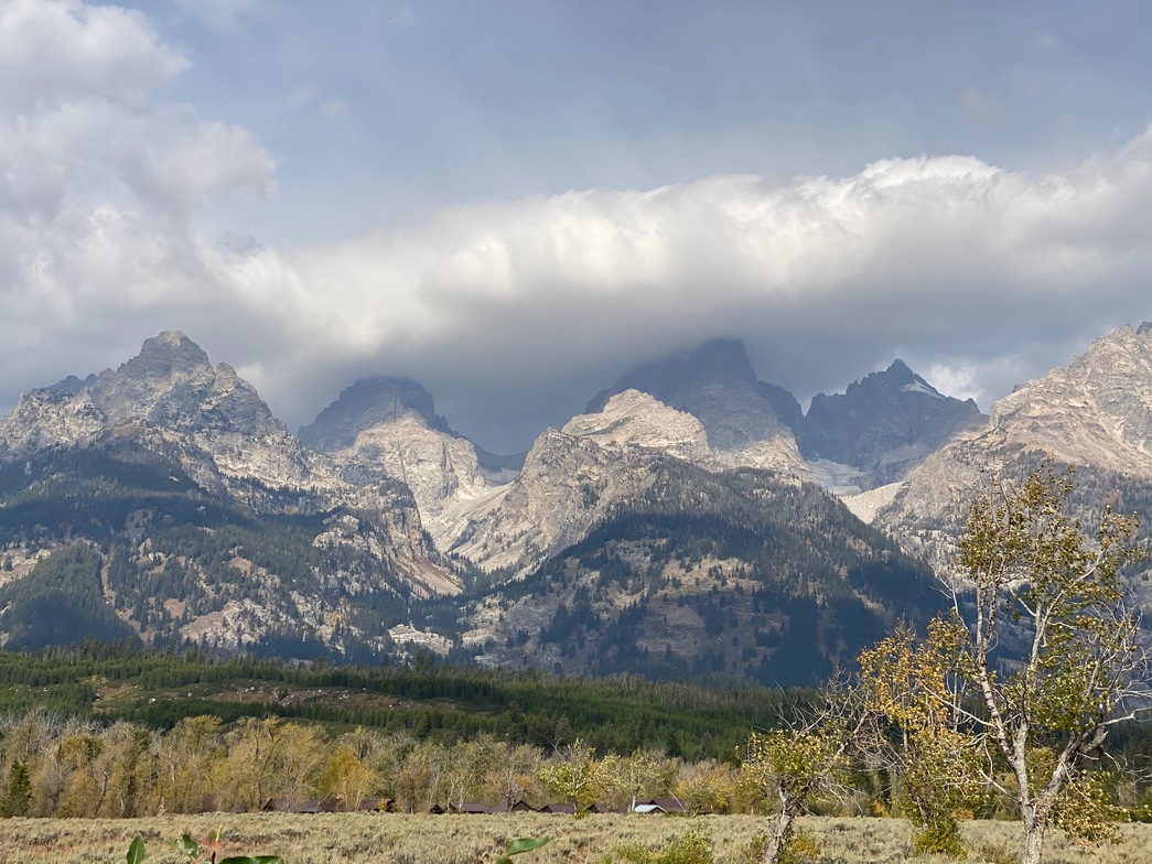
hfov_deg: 36.8
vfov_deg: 28.0
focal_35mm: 52
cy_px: 432
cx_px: 576
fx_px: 1731
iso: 20
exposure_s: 1/2398
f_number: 2
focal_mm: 6
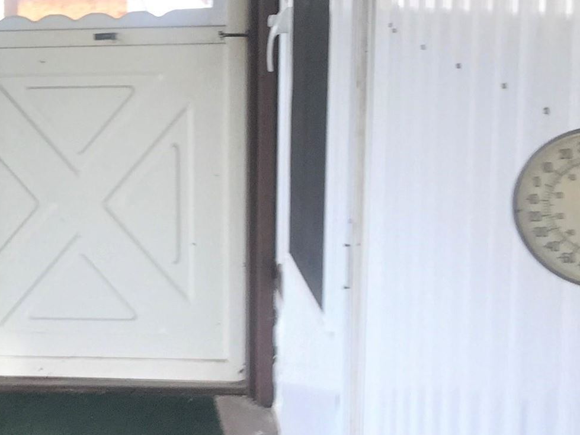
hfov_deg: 19.6
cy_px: 91
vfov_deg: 16.1
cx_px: -207
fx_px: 1525
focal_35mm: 91
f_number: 2.2
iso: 40
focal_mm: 4.15
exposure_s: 1/60
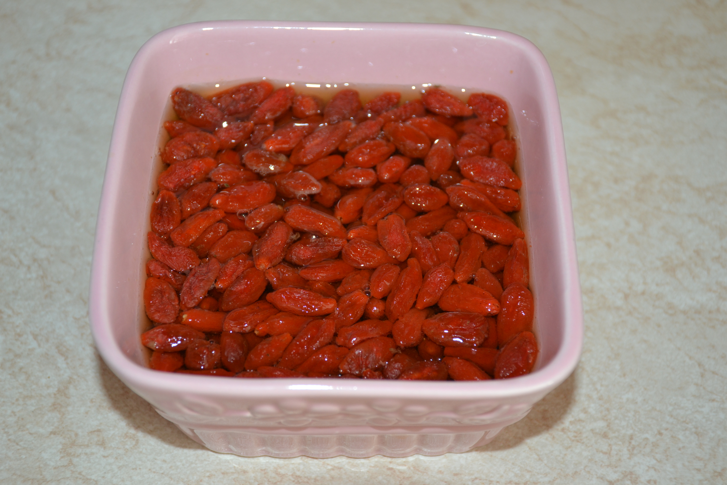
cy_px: 242
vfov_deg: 18.9
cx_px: 364
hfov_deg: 28.1
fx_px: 1454
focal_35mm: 72
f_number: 4.5
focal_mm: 48
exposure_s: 1/60
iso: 400
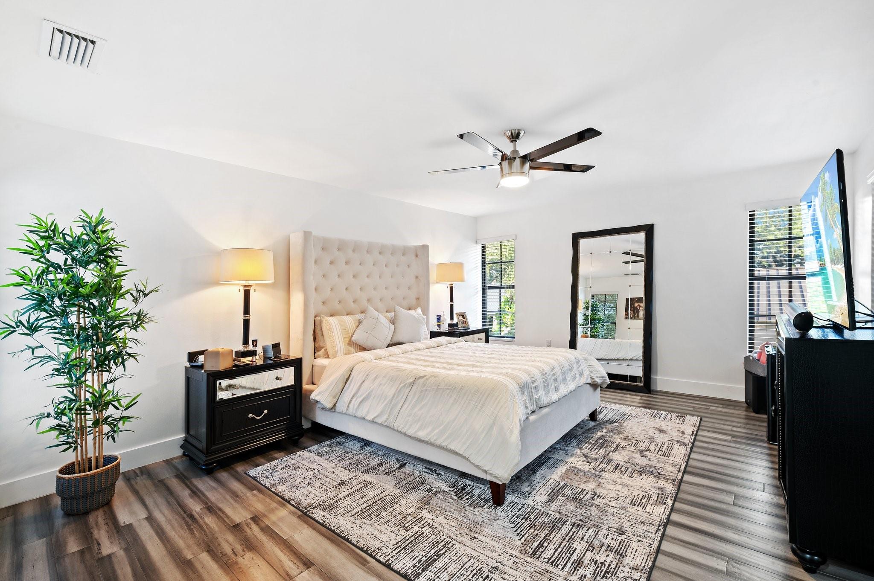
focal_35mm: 16
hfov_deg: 96.8
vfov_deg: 73.7
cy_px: 290
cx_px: 437
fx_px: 388
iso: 200
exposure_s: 1
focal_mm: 16
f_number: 8
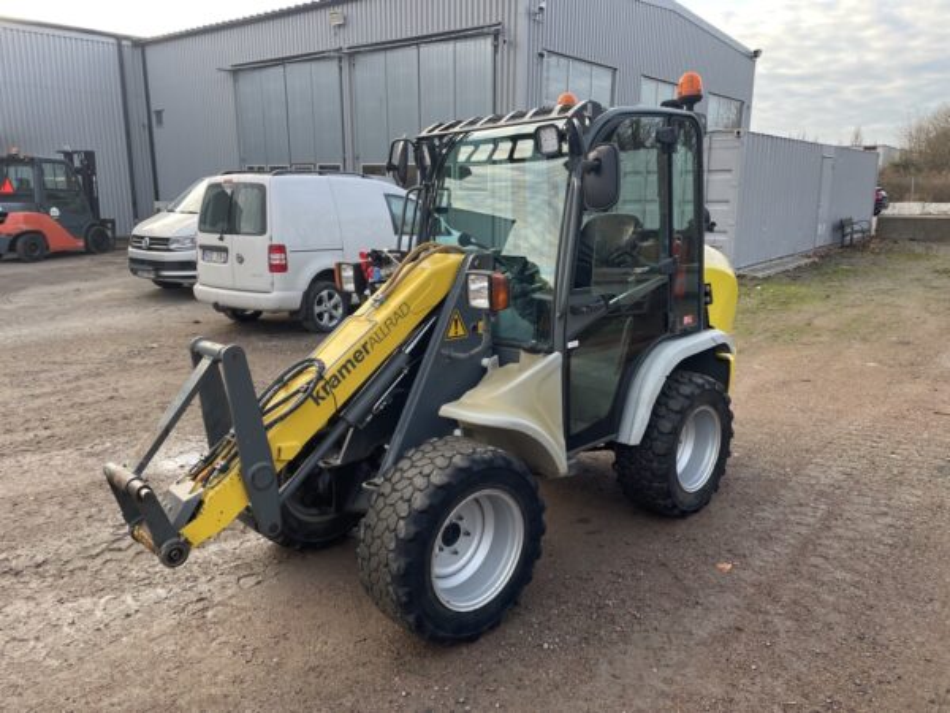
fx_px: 714
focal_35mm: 26
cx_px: 475
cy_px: 356
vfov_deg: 53.1
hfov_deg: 67.3
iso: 32
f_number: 1.6
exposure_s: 1/154
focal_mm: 4.2
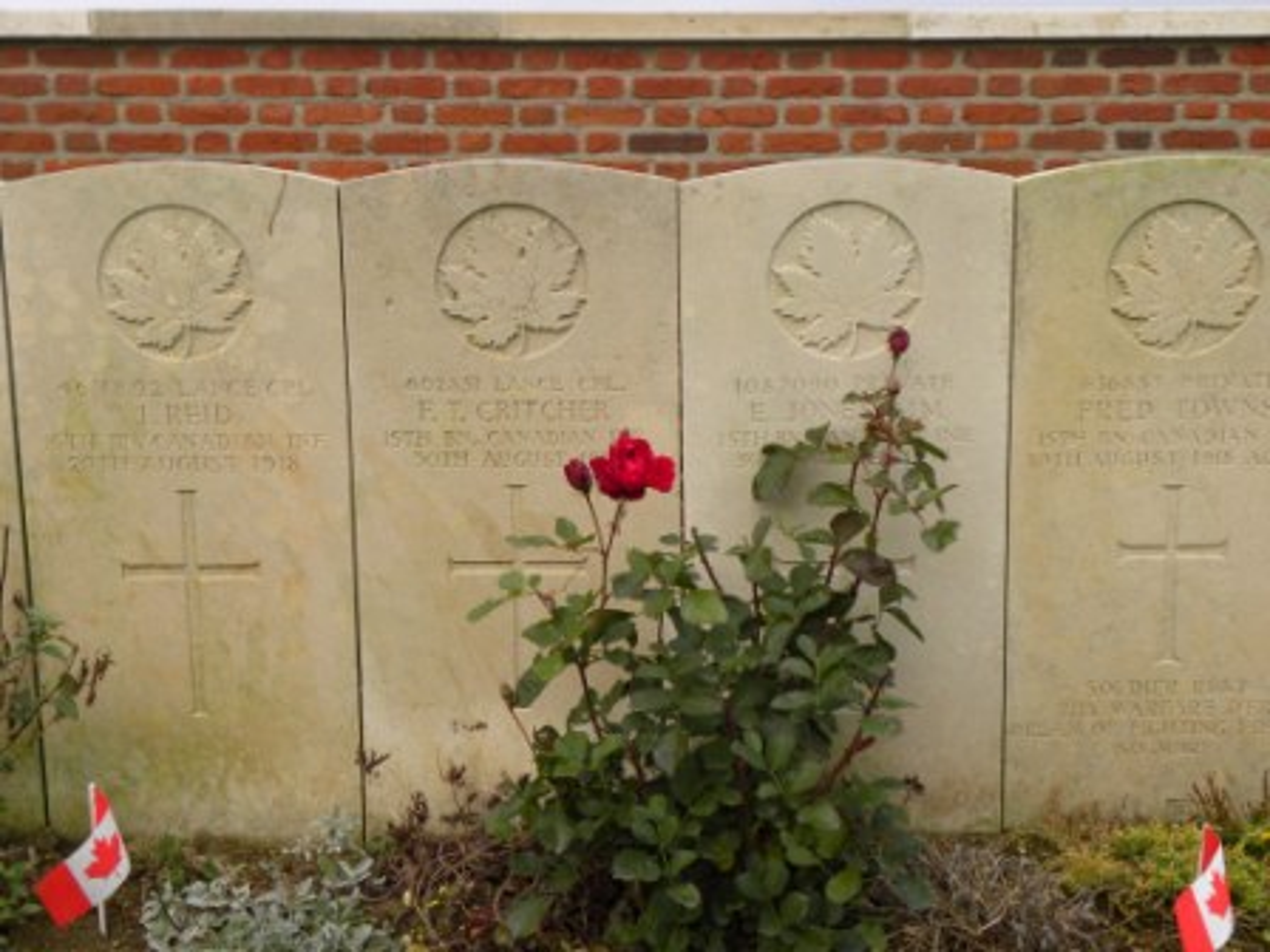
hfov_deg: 41.2
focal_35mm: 46
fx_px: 1688
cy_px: 476
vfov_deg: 31.5
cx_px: 635
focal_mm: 8.2
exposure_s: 1/74.3
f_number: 3.2
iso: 105
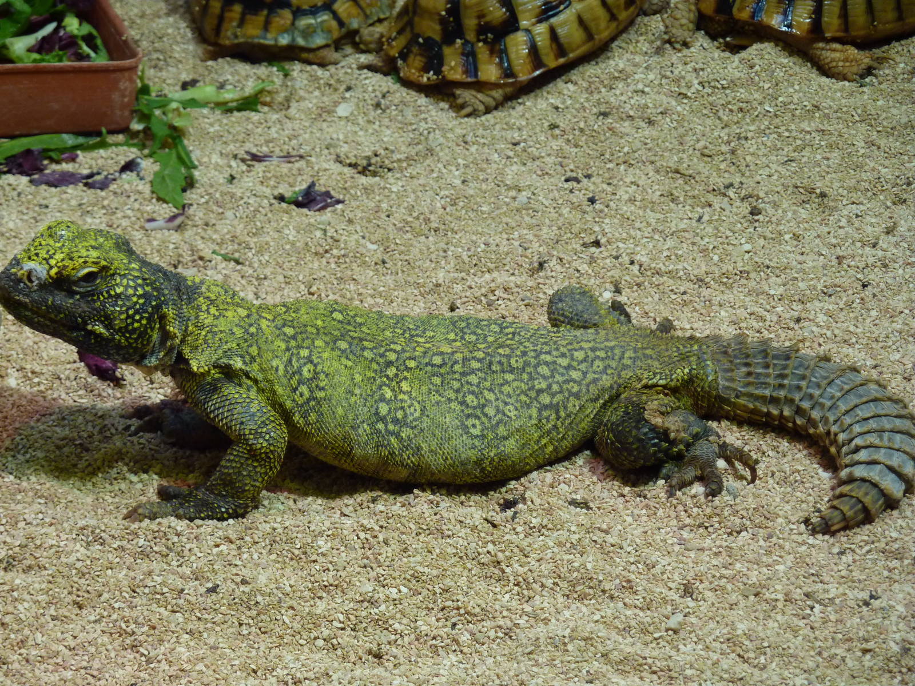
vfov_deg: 9.4
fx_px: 4176
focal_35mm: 158
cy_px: 343
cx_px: 458
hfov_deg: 12.5
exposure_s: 1/60
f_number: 4.5
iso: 250
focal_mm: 25.9
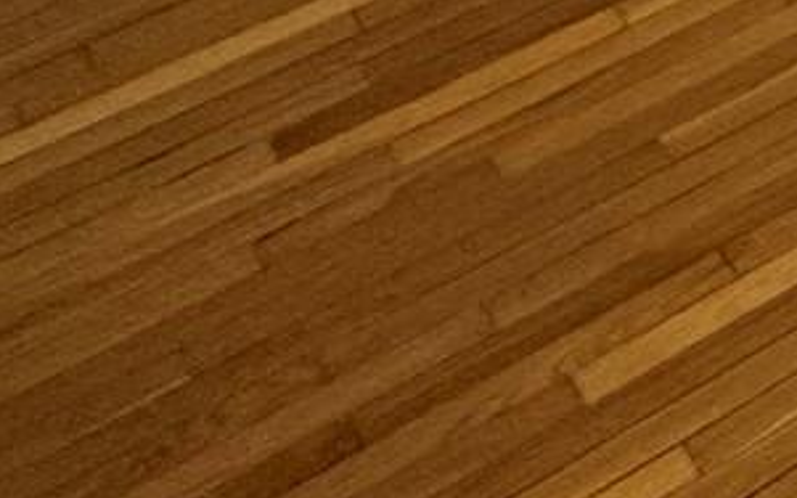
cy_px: -1150
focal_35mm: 101
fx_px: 2193
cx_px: 2576
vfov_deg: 9.3
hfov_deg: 10.5
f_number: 2.2
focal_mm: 2.22
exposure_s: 1/60
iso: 200
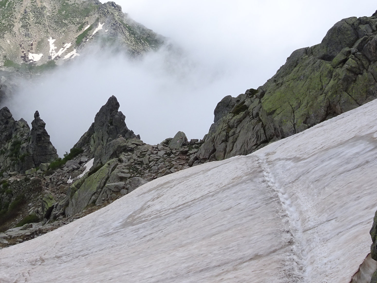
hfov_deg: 35.3
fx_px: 588
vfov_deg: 27.0
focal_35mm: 54
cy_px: 151
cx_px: 132
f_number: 4
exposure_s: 1/1000
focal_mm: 5.61
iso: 80
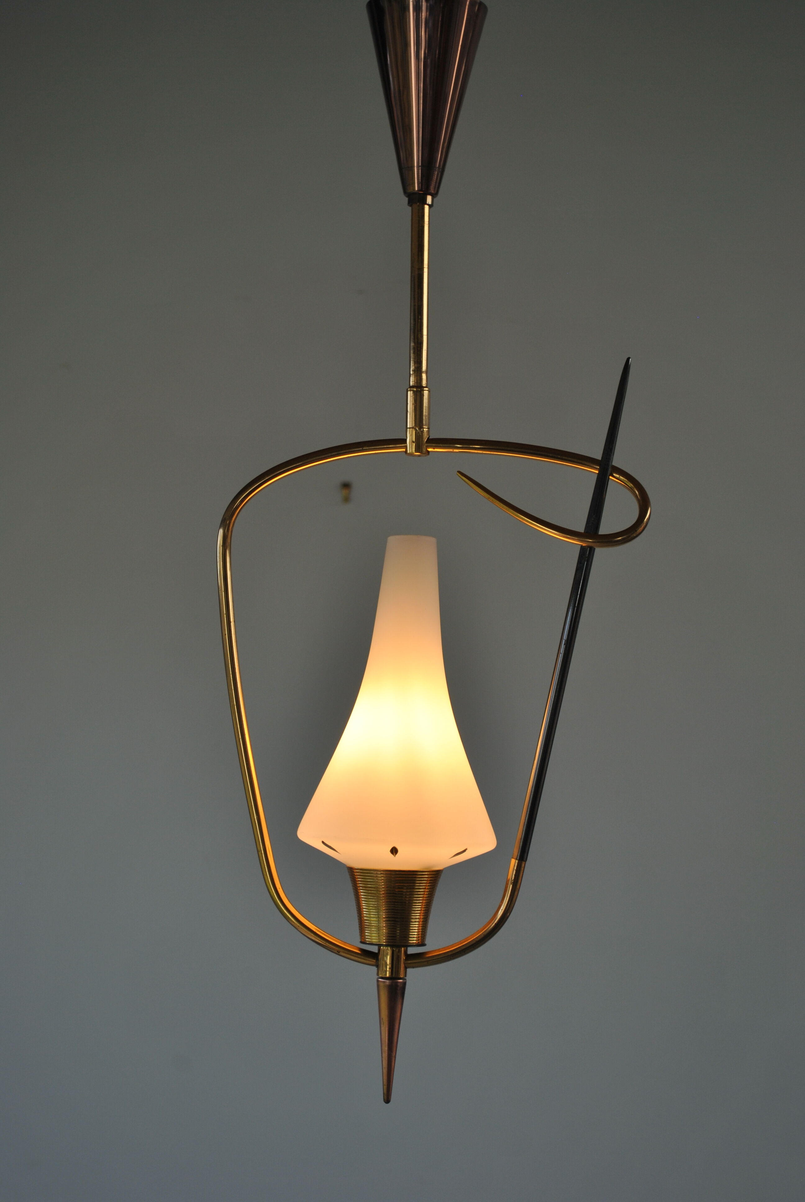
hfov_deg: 22.7
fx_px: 2007
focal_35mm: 60
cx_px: 402
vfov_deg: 33.4
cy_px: 601
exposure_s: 1/160
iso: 100
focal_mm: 40
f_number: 6.3
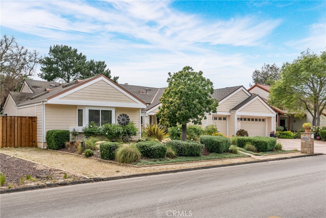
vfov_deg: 37.9
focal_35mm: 35
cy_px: 109
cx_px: 163
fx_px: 317
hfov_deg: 54.4
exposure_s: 1/2500
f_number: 8
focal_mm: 35
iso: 1000
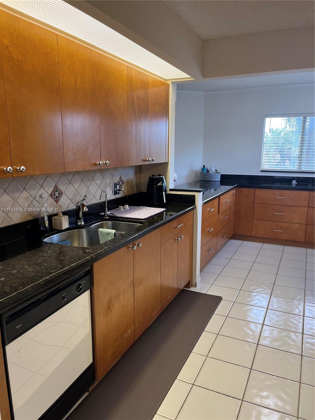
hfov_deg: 53.1
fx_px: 315
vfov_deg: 67.3
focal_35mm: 26
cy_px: 210
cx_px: 158
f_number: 1.6
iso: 125
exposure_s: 1/120
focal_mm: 5.1
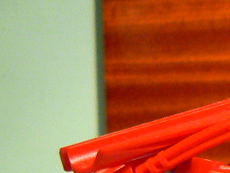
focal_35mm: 155
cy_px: 303
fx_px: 1030
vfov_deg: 9.2
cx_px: 470
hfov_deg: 11.4
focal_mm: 6
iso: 200
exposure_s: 1/15
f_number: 2.8
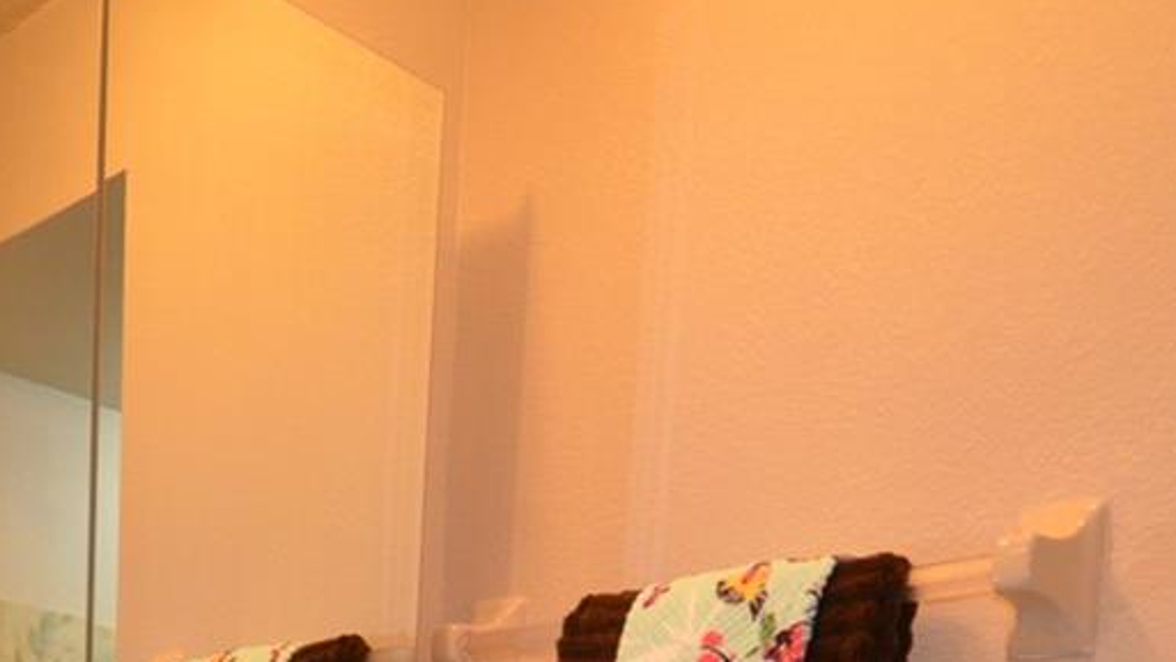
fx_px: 1528
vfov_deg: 19.6
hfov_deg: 41.1
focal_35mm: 49
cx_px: 324
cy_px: 1118
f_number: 3.5
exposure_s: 1/60
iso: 900
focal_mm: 10
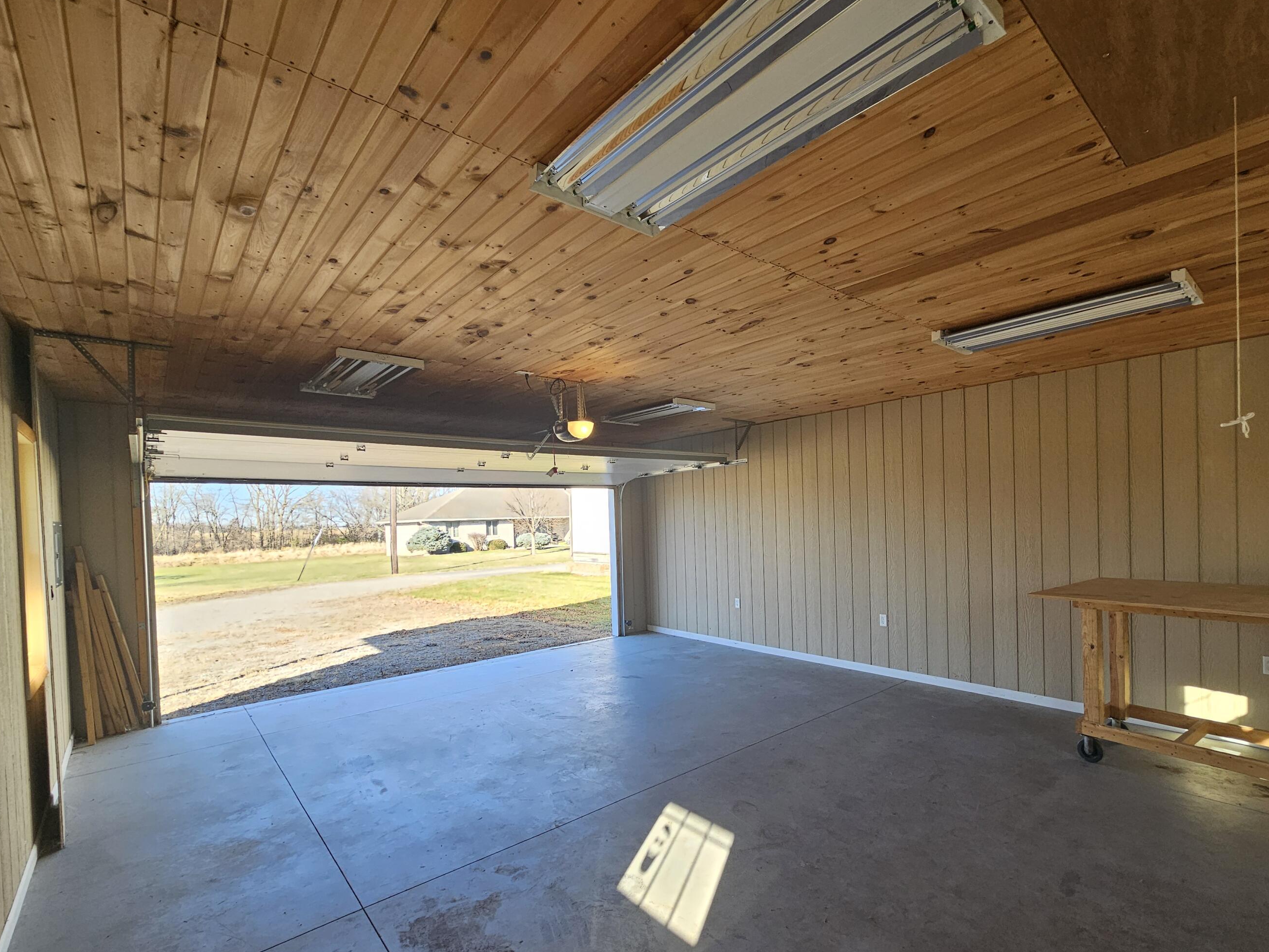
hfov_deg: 97.9
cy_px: 536
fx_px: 550
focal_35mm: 15
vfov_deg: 81.4
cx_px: 696
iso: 80
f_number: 2.2
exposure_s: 1/227
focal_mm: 2.2
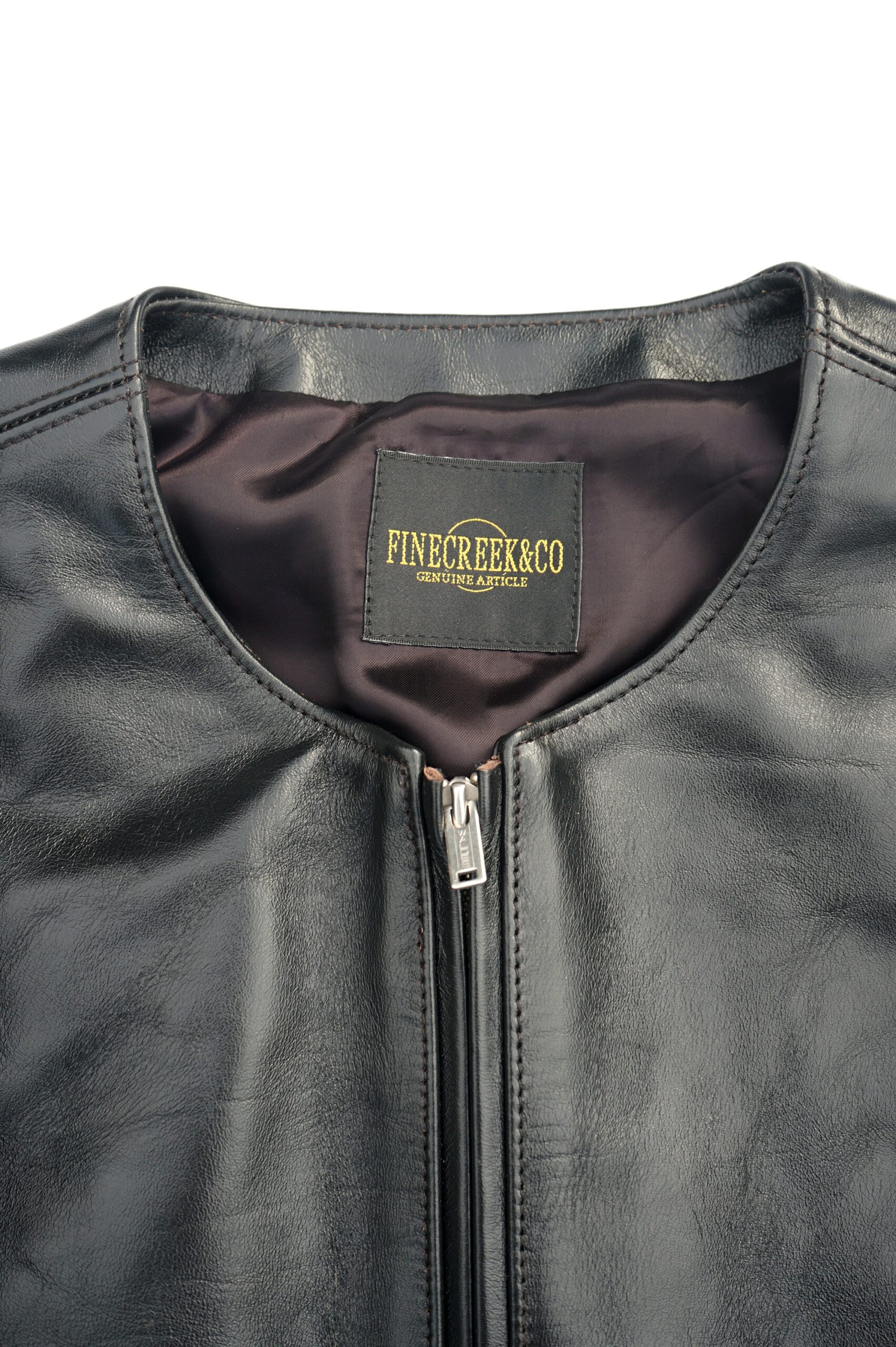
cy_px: 674
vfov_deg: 42.8
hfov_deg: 29.2
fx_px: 1720
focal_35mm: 46
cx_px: 448
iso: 100
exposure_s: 1/100
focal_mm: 46
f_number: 7.1
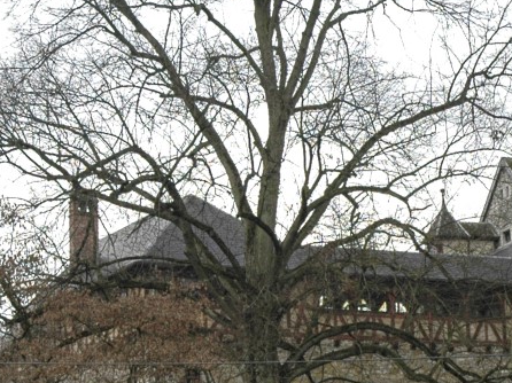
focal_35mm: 163
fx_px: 2406
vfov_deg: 9.1
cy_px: 258
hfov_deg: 12.1
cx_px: 428
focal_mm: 31
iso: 200
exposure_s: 1/125
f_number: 5.6
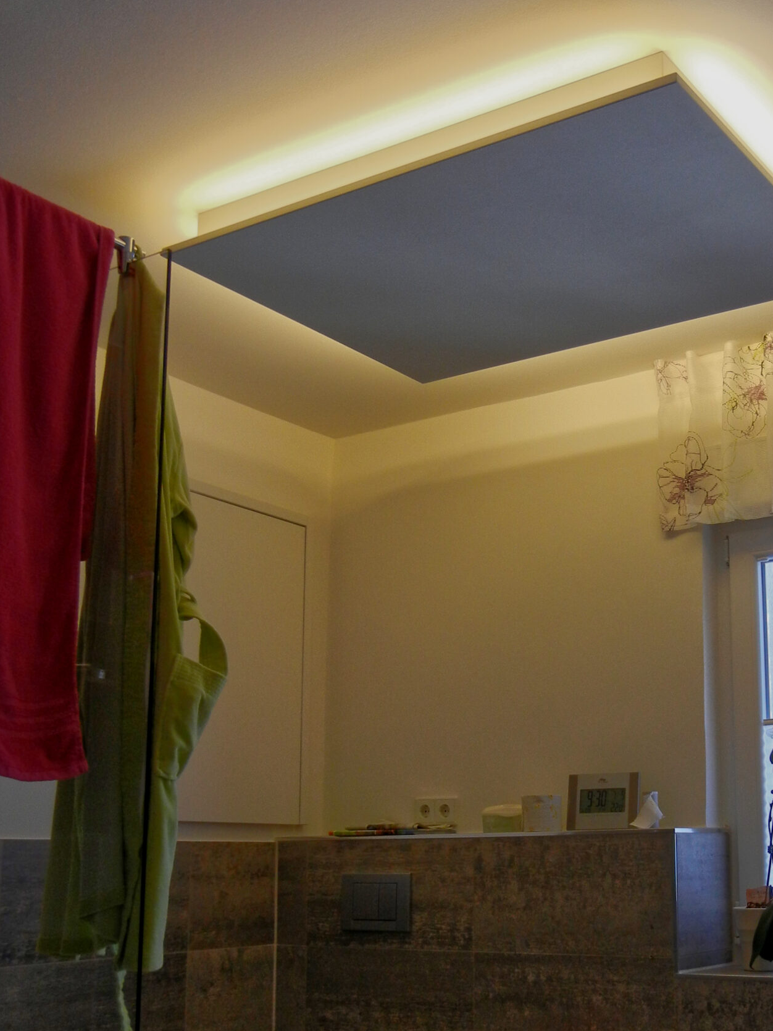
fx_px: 1370
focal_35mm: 46
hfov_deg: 31.0
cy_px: 642
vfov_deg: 41.0
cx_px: 567
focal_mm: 5.4
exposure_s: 1/56
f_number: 3.5
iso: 160
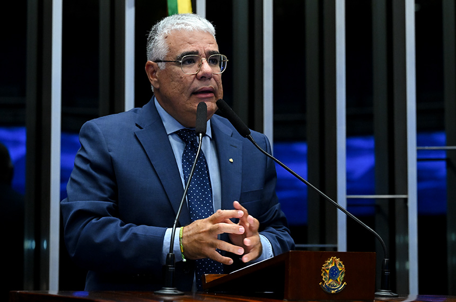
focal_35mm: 110
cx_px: 228
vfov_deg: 12.4
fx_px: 1391
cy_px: 151
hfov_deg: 18.6
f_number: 5
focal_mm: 110
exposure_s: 1/125
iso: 5000
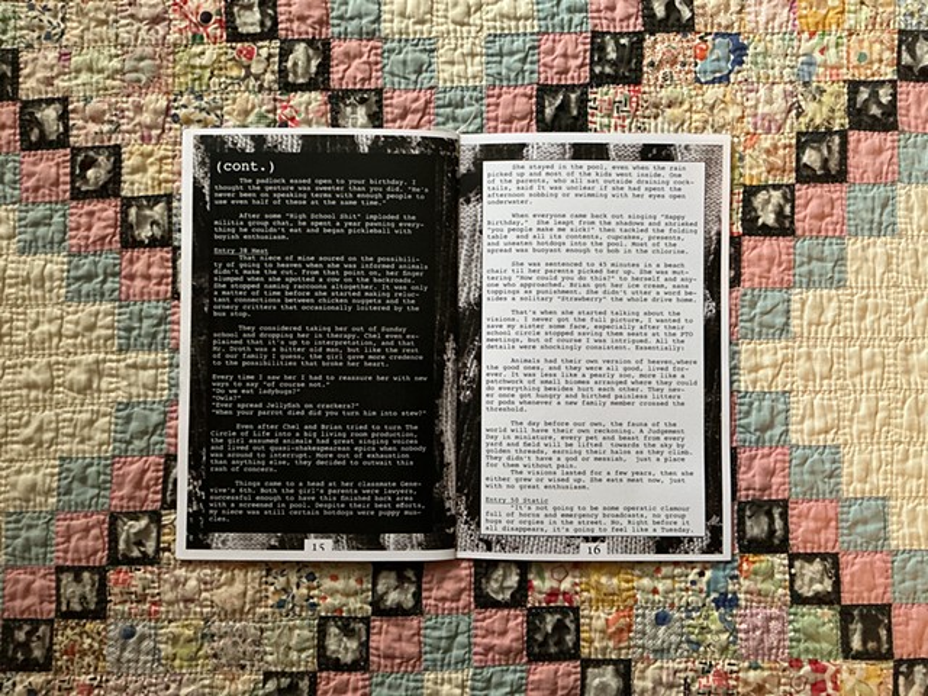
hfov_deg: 61.7
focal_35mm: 29
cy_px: 348
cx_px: 464
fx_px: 777
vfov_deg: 48.2
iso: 500
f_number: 1.8
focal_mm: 3
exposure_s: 1/30
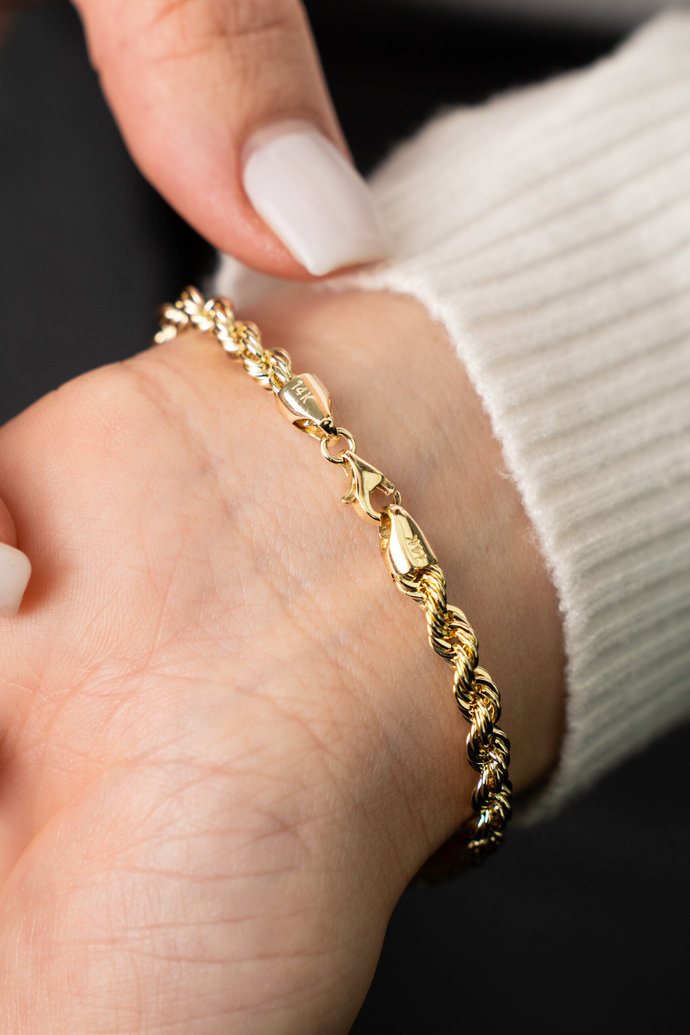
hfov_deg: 12.2
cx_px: 345
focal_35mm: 112
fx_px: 3219
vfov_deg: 18.3
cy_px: 518
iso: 500
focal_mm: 75
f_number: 5.6
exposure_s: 1/320
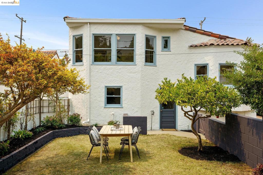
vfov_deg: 41.1
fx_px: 234
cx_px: 132
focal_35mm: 32
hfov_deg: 58.7
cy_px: 88
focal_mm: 32
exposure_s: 1/200
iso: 100
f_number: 8
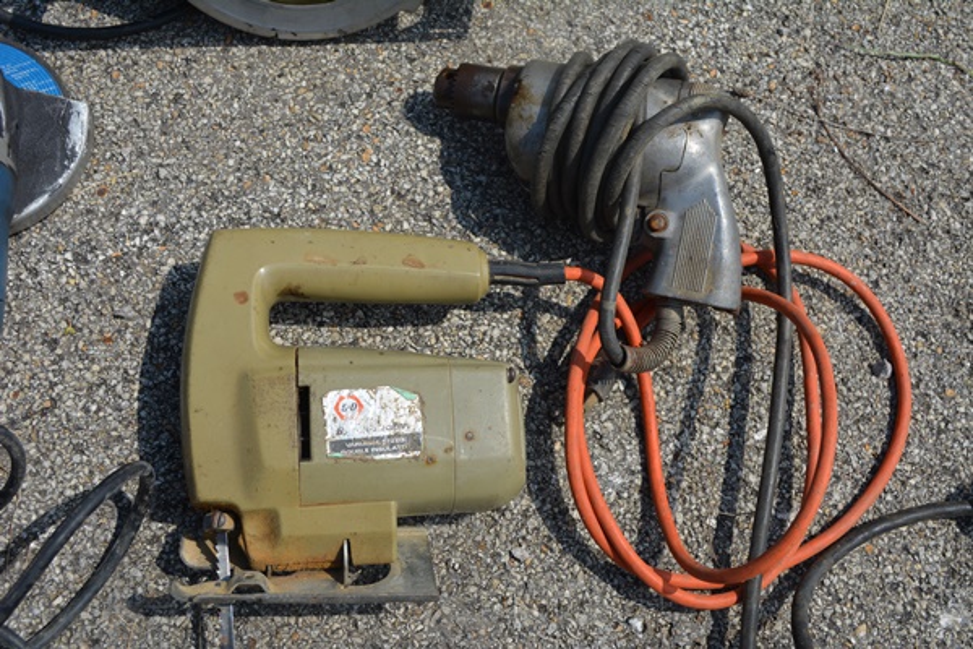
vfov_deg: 31.9
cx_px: 486
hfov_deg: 46.4
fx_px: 1135
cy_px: 324
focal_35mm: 42
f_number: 8
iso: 100
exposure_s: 1/250
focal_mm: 28
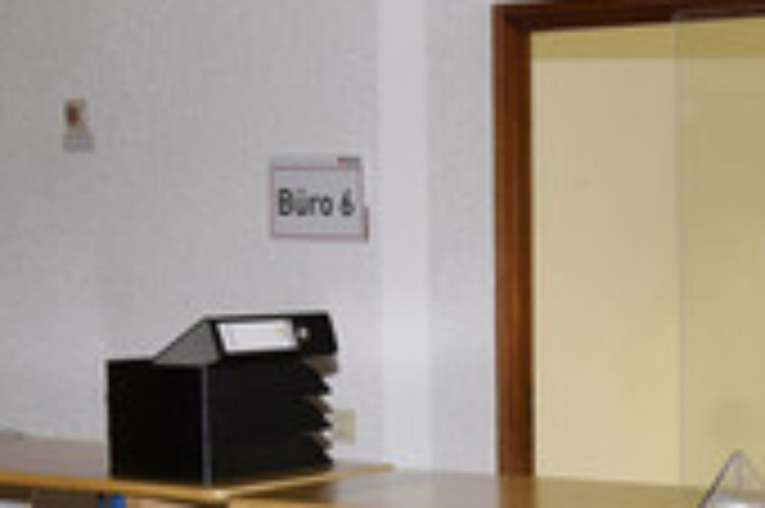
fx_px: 2144
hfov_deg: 20.0
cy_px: 508
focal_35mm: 101
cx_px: 641
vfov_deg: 13.3
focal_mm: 38
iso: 1600
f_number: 6.3
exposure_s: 1/125
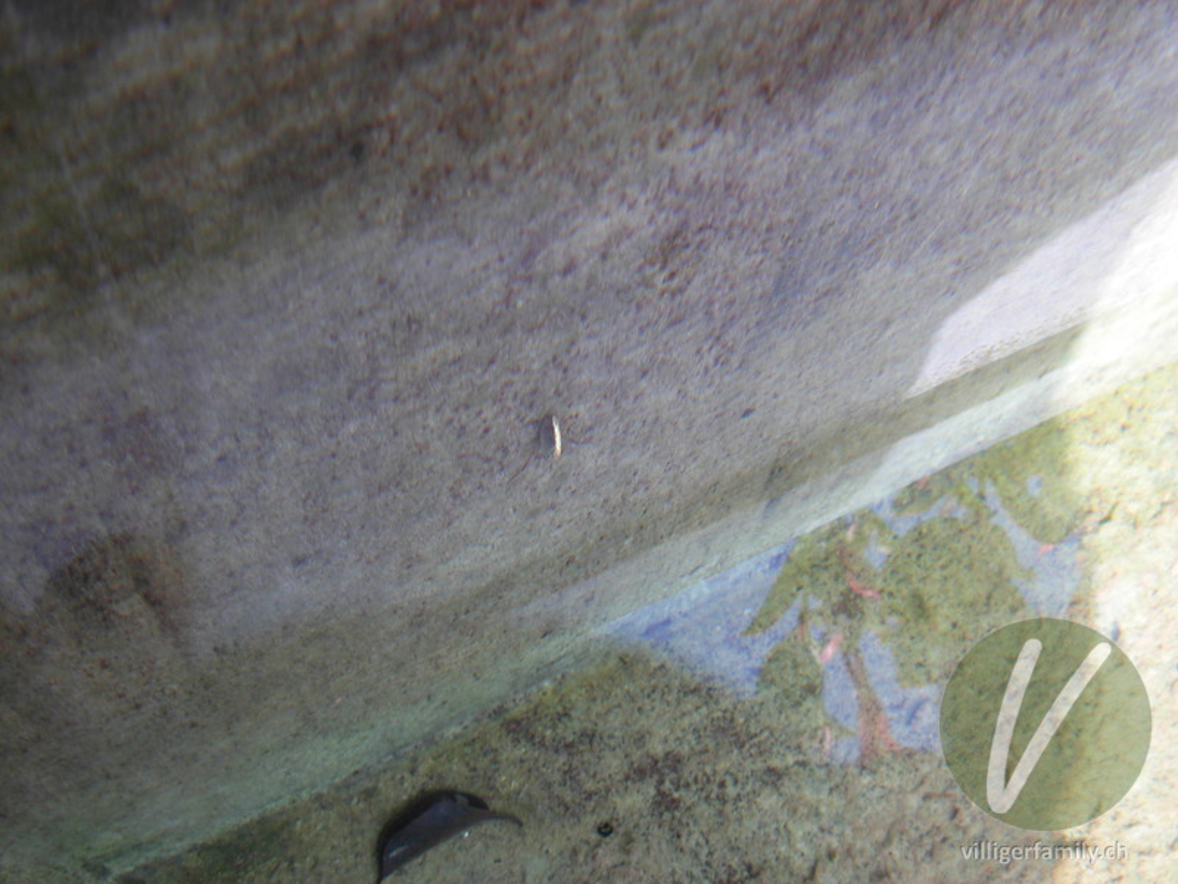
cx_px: 589
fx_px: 1293
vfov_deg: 37.7
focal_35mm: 38
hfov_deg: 49.0
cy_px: 442
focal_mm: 6.3
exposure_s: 1/42.7
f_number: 2.9
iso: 79
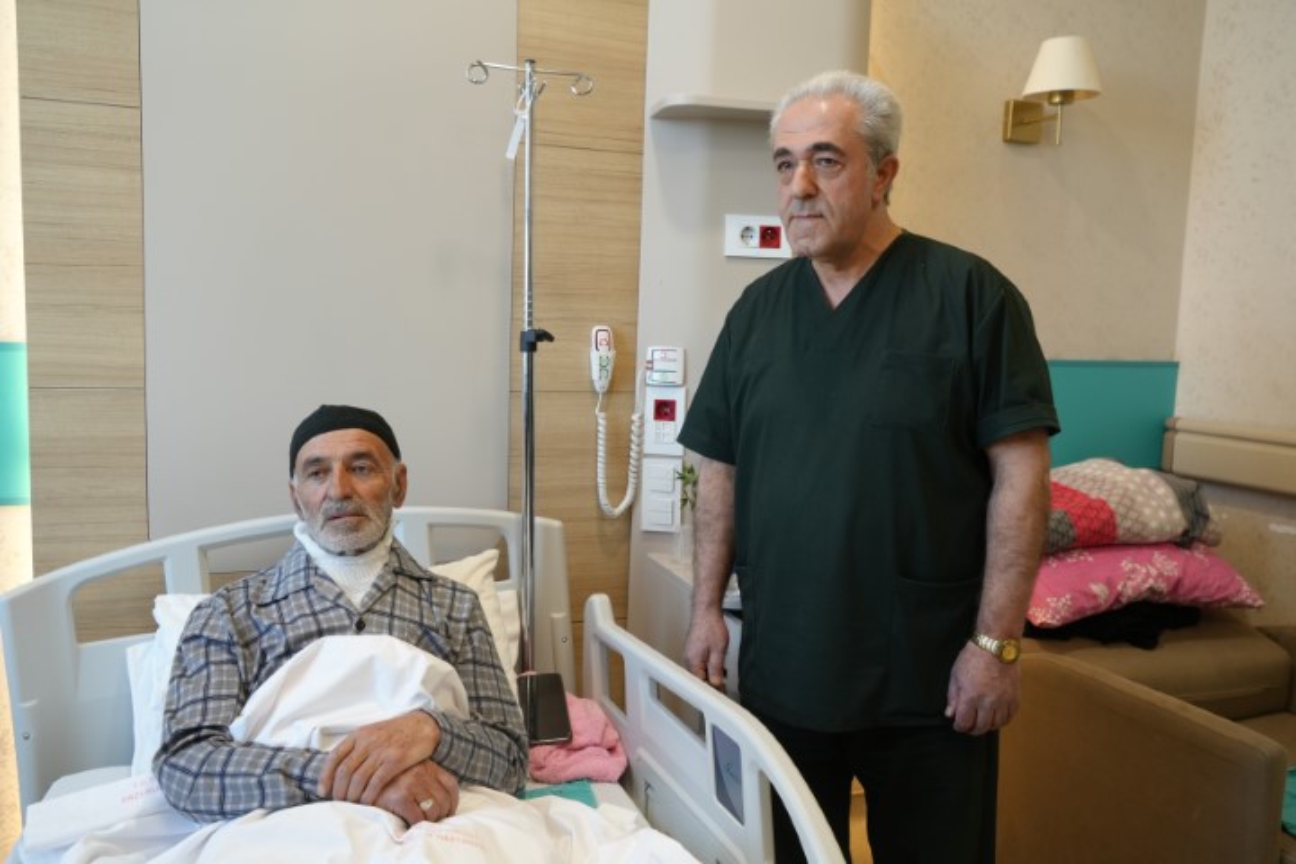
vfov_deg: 45.0
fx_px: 1044
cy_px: 432
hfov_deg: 63.7
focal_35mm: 29
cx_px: 648
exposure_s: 1/160
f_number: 4
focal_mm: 29
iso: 1250
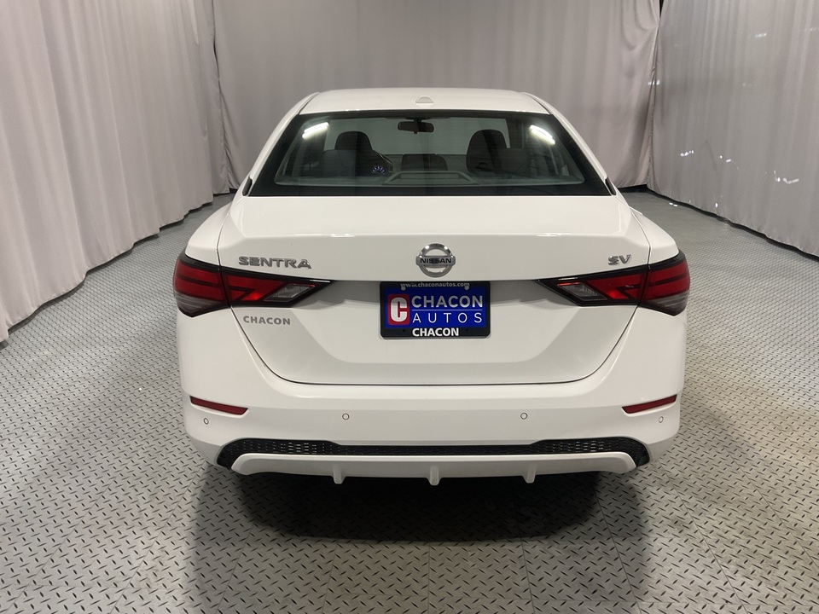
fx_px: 686
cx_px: 410
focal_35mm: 29
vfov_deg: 48.2
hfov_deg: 61.7
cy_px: 307
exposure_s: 1/120
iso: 64
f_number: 1.8
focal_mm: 3
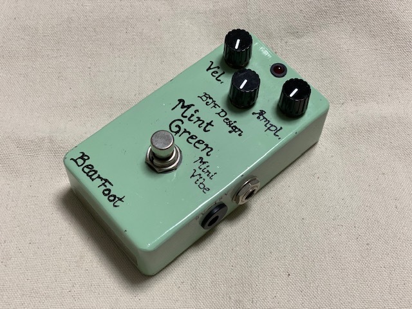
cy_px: 154
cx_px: 206
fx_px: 619
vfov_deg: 28.0
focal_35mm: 52
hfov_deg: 36.8
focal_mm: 6
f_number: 2
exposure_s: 1/100
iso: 125
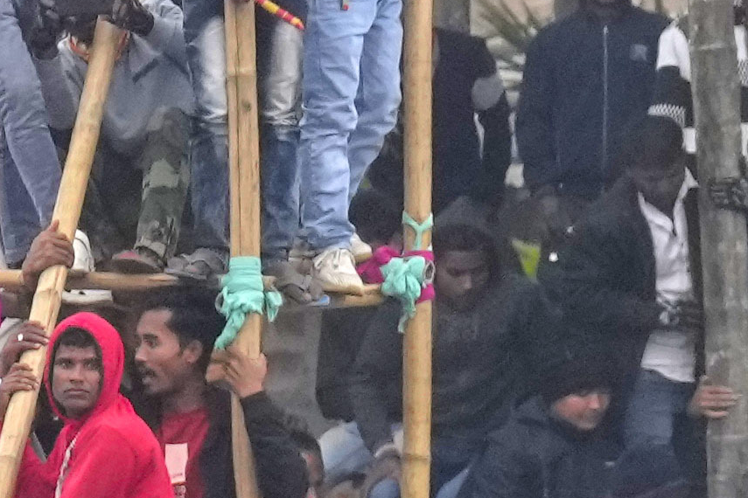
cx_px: 2211
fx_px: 40929
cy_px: 588
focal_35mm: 1970
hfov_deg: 1.0
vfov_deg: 0.7
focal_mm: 200
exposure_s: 1/250
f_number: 5.6
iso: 800
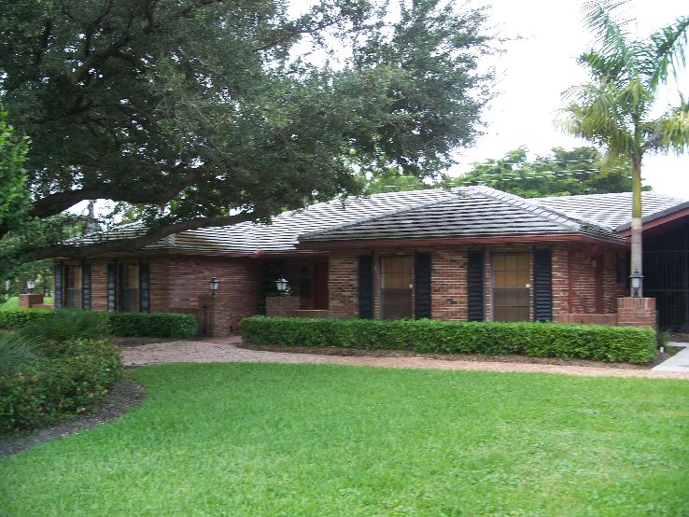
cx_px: 344
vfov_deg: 38.7
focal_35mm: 37
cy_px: 258
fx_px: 737
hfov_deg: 50.1
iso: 80
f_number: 2.8
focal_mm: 7.8
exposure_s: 1/30
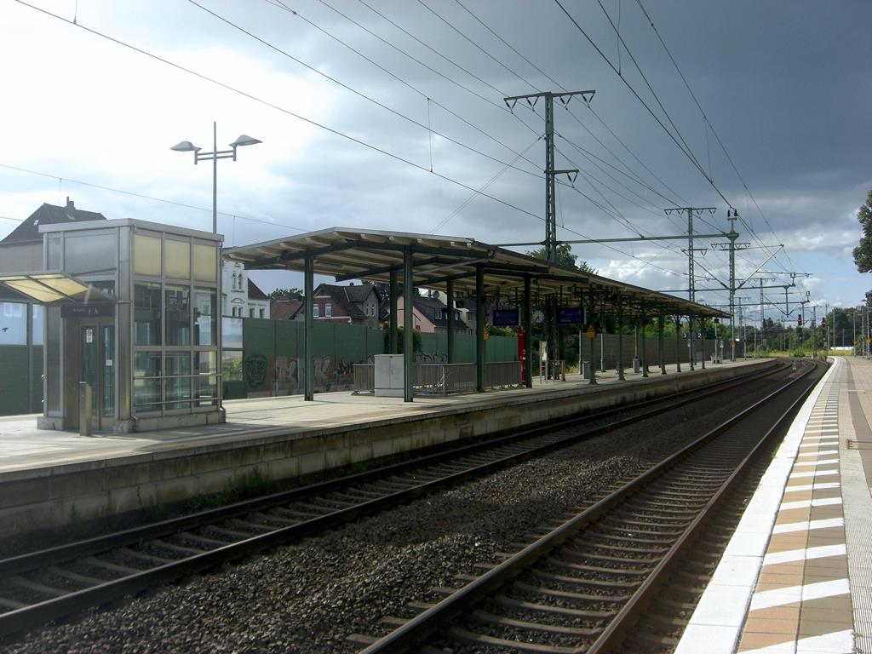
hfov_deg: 49.0
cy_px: 327
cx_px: 436
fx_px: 957
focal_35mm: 38
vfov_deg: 37.7
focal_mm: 7.9
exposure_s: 1/400
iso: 80
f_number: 4
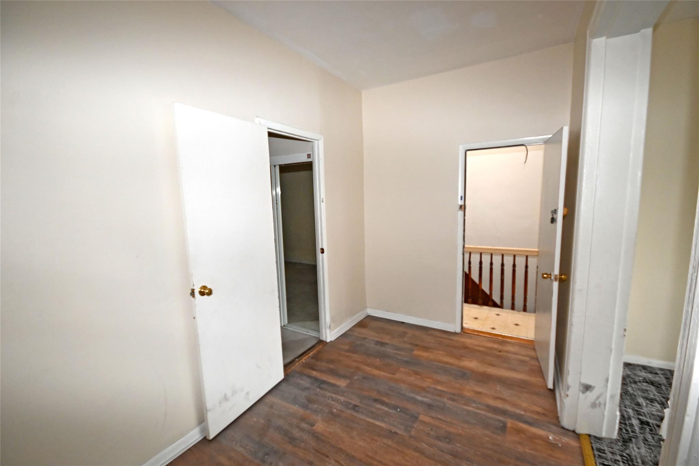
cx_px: 350
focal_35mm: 15
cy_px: 233
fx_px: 291
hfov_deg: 100.4
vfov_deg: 77.3
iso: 1100
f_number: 4
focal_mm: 10
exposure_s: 1/60
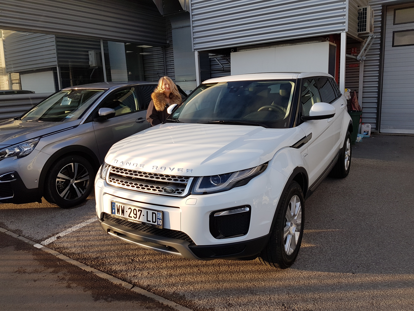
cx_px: 207
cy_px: 156
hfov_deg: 67.3
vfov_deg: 53.1
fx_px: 311
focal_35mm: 26
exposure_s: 1/562
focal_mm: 4.2
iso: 40
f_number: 1.7
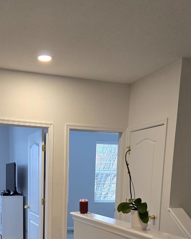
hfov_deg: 33.7
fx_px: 311
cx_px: 57
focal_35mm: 44
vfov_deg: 38.6
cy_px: 223
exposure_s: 1/120
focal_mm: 5.4
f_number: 1.8
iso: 320
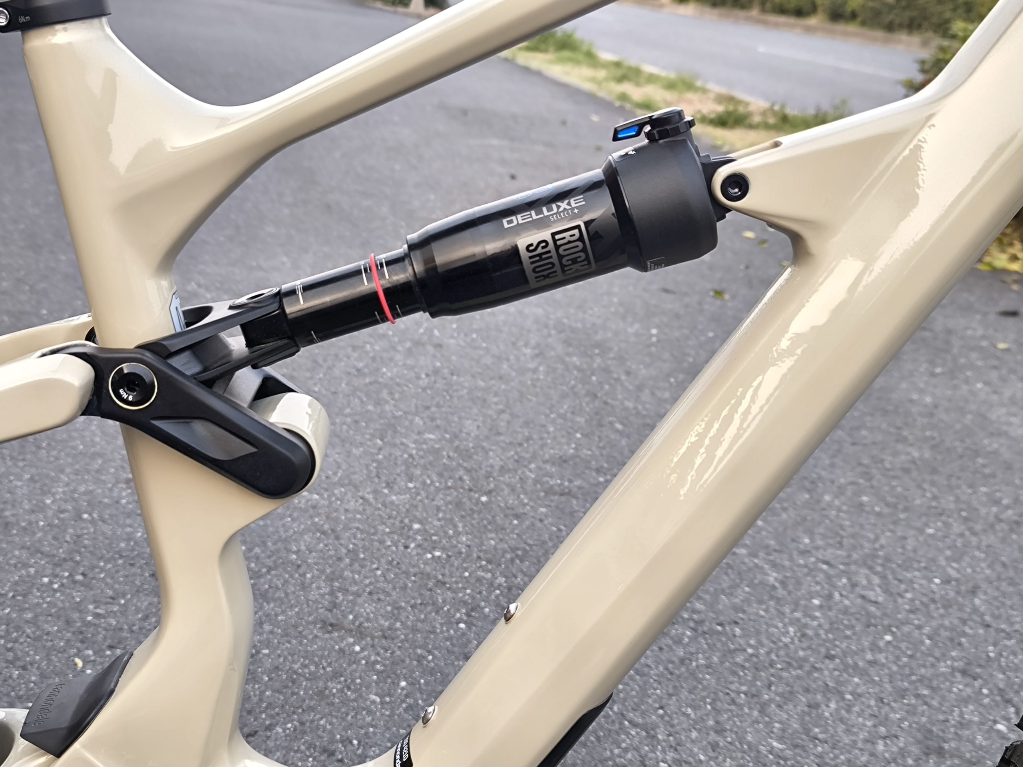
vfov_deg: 29.1
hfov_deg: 38.2
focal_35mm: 50
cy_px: 384
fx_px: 1478
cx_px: 512
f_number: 1.9
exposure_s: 1/101
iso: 50
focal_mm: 6.92
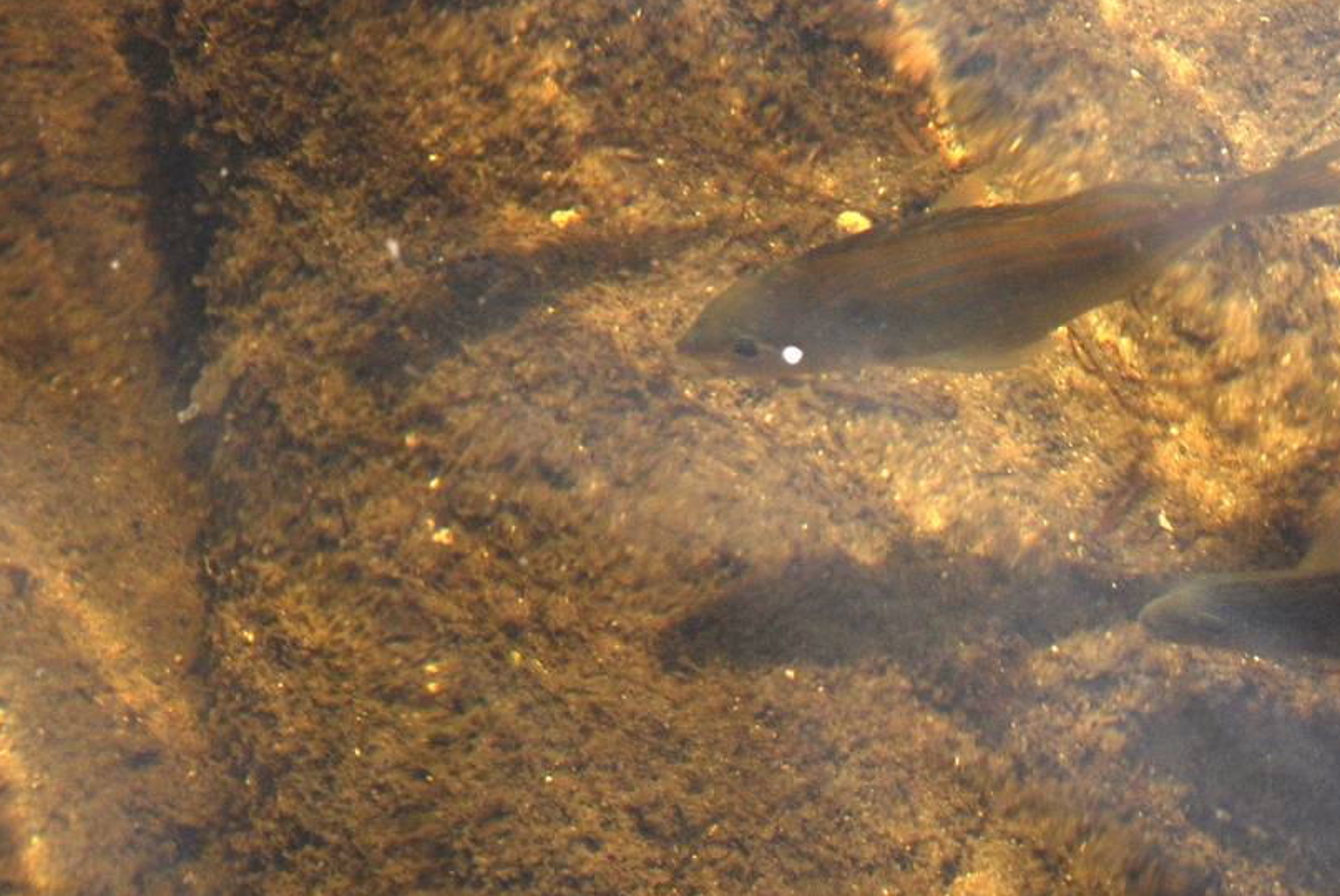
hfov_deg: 6.3
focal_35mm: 327
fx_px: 12185
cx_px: 1152
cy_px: 220
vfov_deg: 4.2
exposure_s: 1/160
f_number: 9
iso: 400
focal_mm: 110
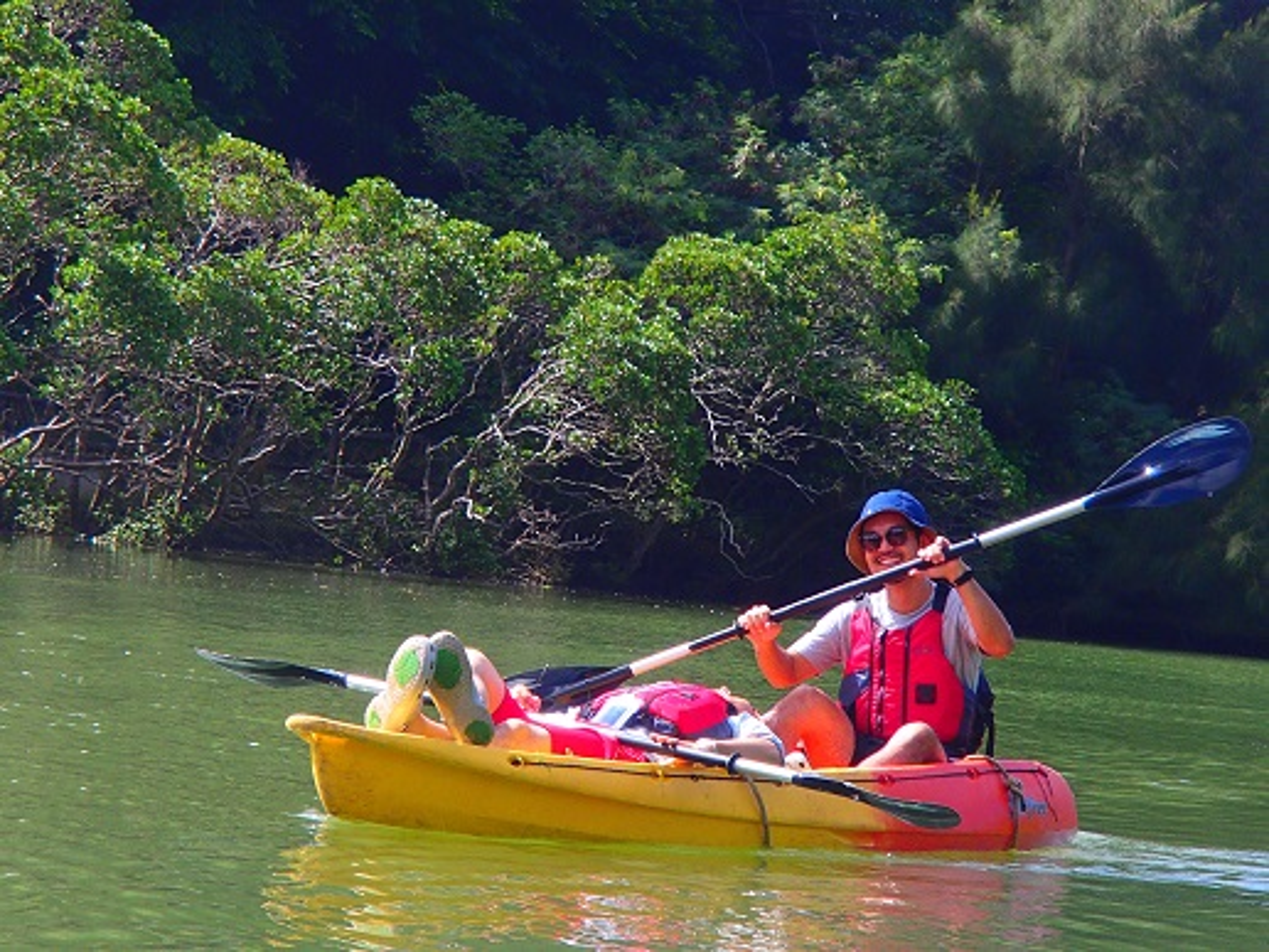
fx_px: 5132
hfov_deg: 14.1
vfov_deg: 10.6
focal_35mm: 140
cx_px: 634
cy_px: 476
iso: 160
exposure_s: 1/250
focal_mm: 25
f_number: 5.9
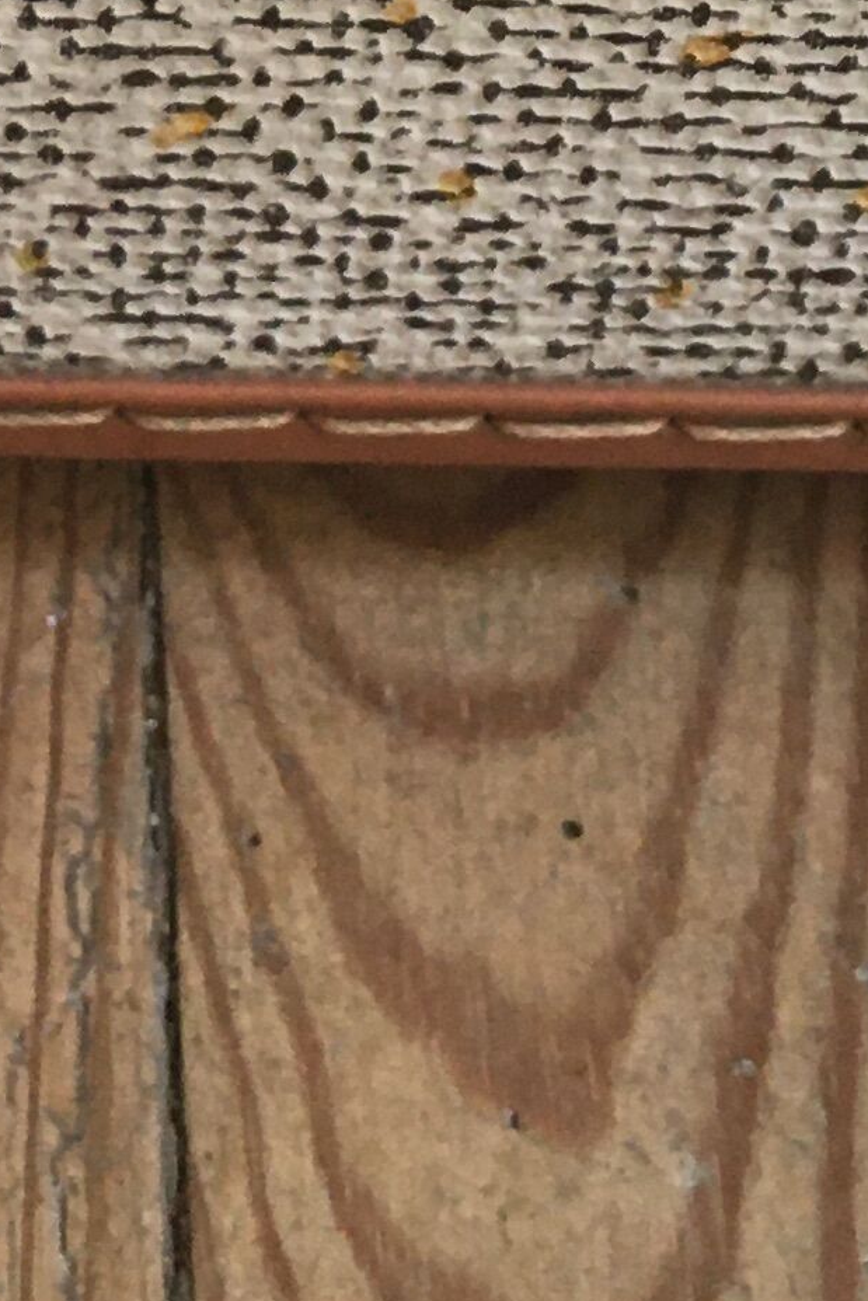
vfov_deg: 14.8
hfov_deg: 10.3
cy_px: -508
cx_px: -118
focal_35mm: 131
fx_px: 4736
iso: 64
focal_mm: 4.15
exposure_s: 1/33
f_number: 2.2
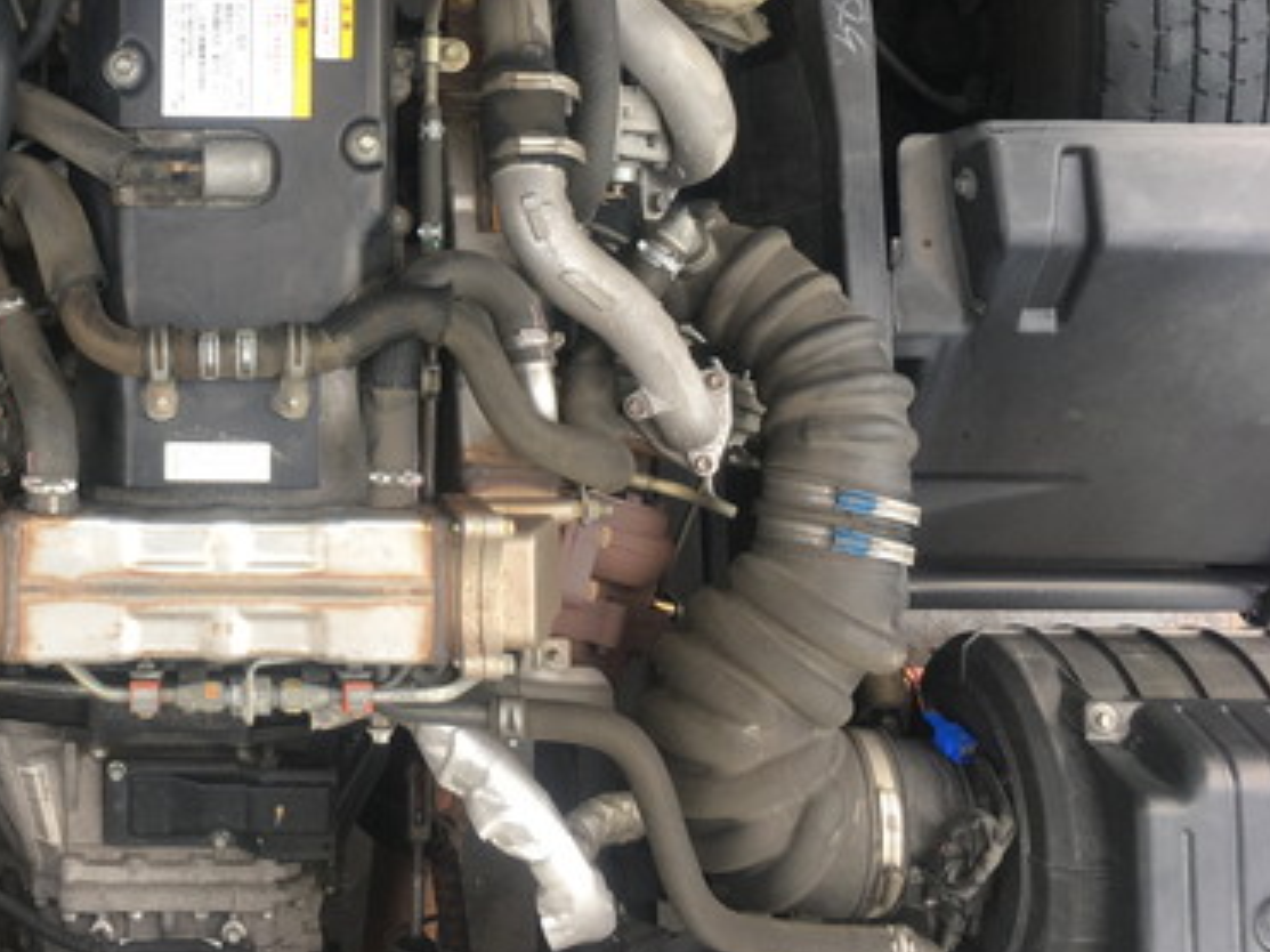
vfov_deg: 28.4
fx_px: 1834
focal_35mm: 50
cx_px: 192
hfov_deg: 36.4
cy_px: 178
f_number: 2.2
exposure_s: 1/120
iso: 32
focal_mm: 4.15
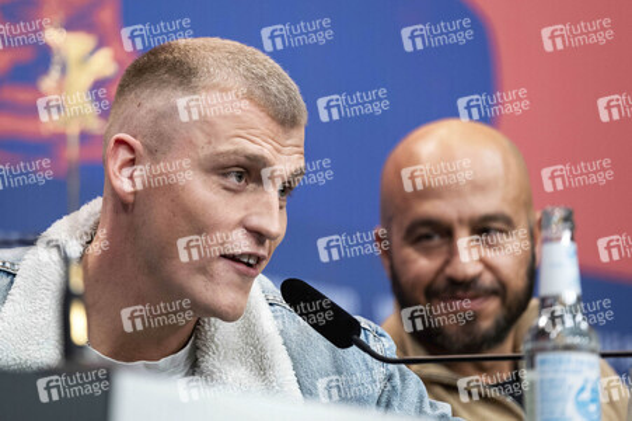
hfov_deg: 9.8
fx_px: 3684
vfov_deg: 6.5
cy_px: 210
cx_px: 316
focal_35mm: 210
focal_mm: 140
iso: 1250
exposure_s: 1/340
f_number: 2.8
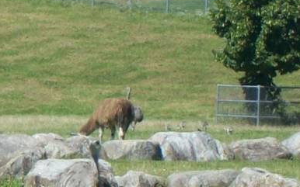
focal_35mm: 475
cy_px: 168
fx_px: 3882
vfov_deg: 2.8
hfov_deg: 4.4
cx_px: -312
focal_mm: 18
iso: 80
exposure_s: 1/442
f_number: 4.8
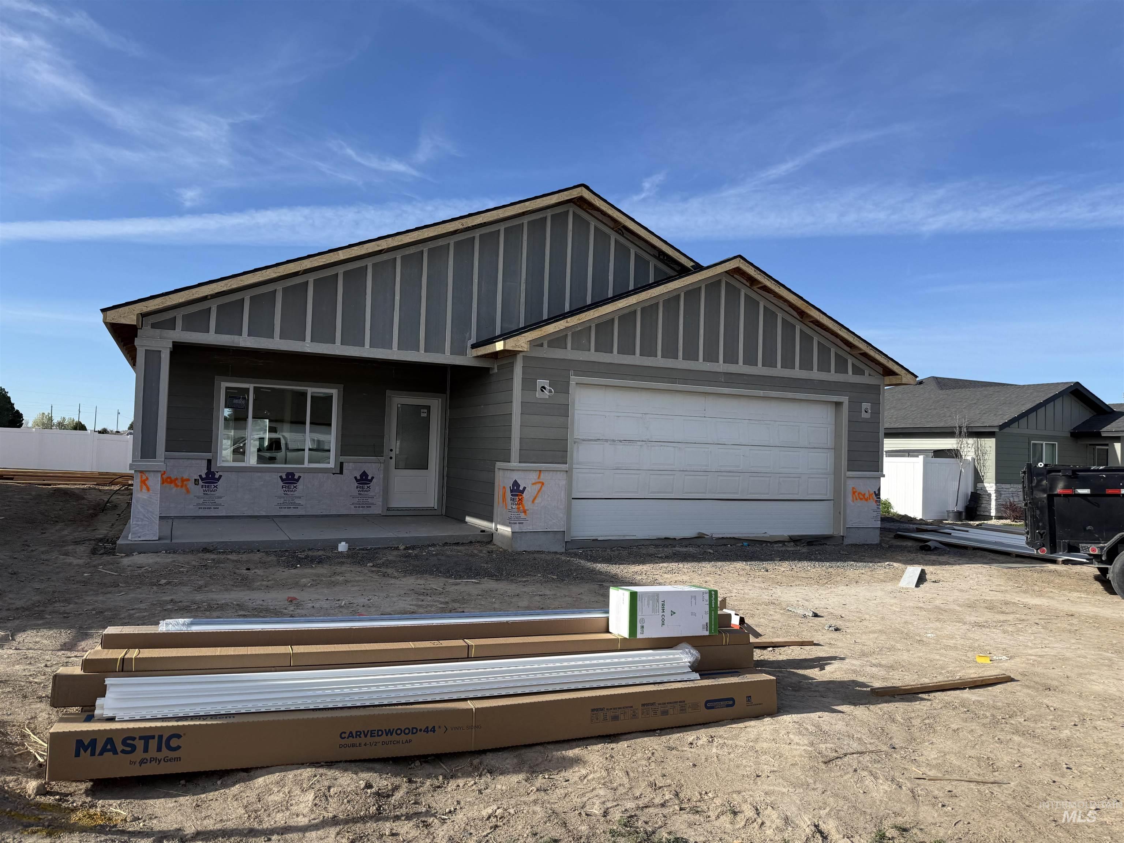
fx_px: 779
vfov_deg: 56.8
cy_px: 422
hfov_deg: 71.6
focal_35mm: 24
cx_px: 562
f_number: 1.78
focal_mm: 6.76
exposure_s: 1/3759
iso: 80
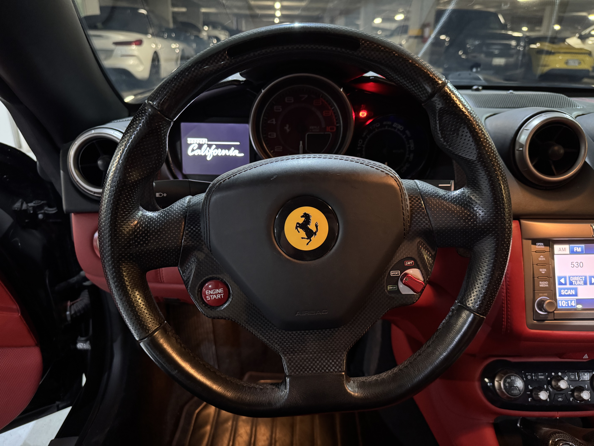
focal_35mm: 24
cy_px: 223
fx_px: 412
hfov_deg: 71.6
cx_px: 297
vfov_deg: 56.8
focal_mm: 6.76
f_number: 1.78
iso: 1600
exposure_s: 1/30
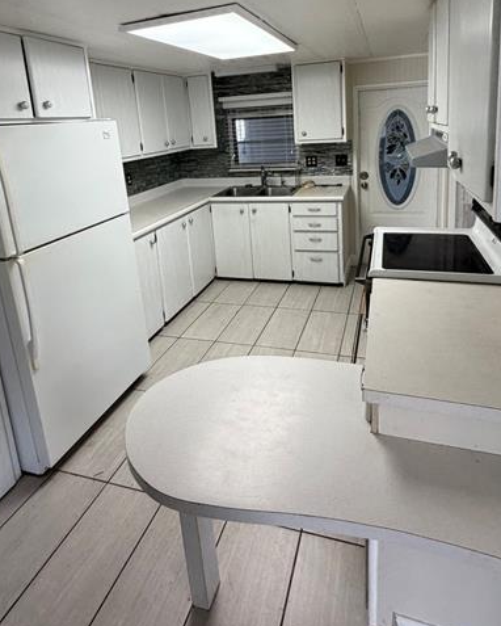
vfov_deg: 72.5
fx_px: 408
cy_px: 202
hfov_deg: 63.1
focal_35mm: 22
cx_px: 261
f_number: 2.2
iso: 160
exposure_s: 1/120
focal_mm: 2.22
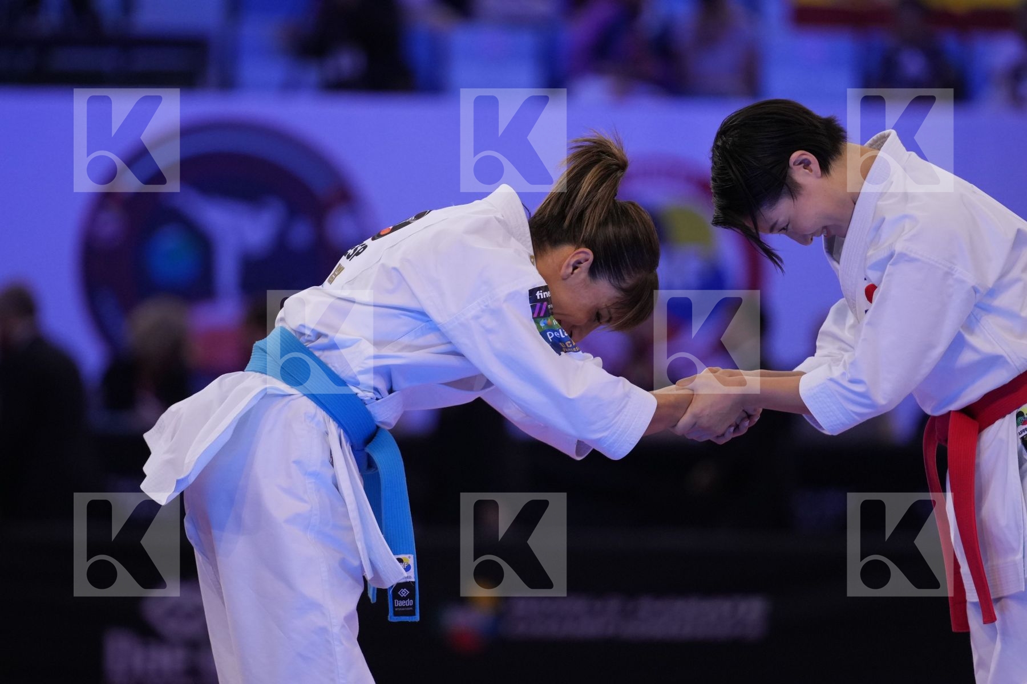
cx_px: 514
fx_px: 8558
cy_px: 342
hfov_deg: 6.9
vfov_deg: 4.6
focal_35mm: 300
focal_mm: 200
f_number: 2.8
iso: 1250
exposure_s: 1/1000
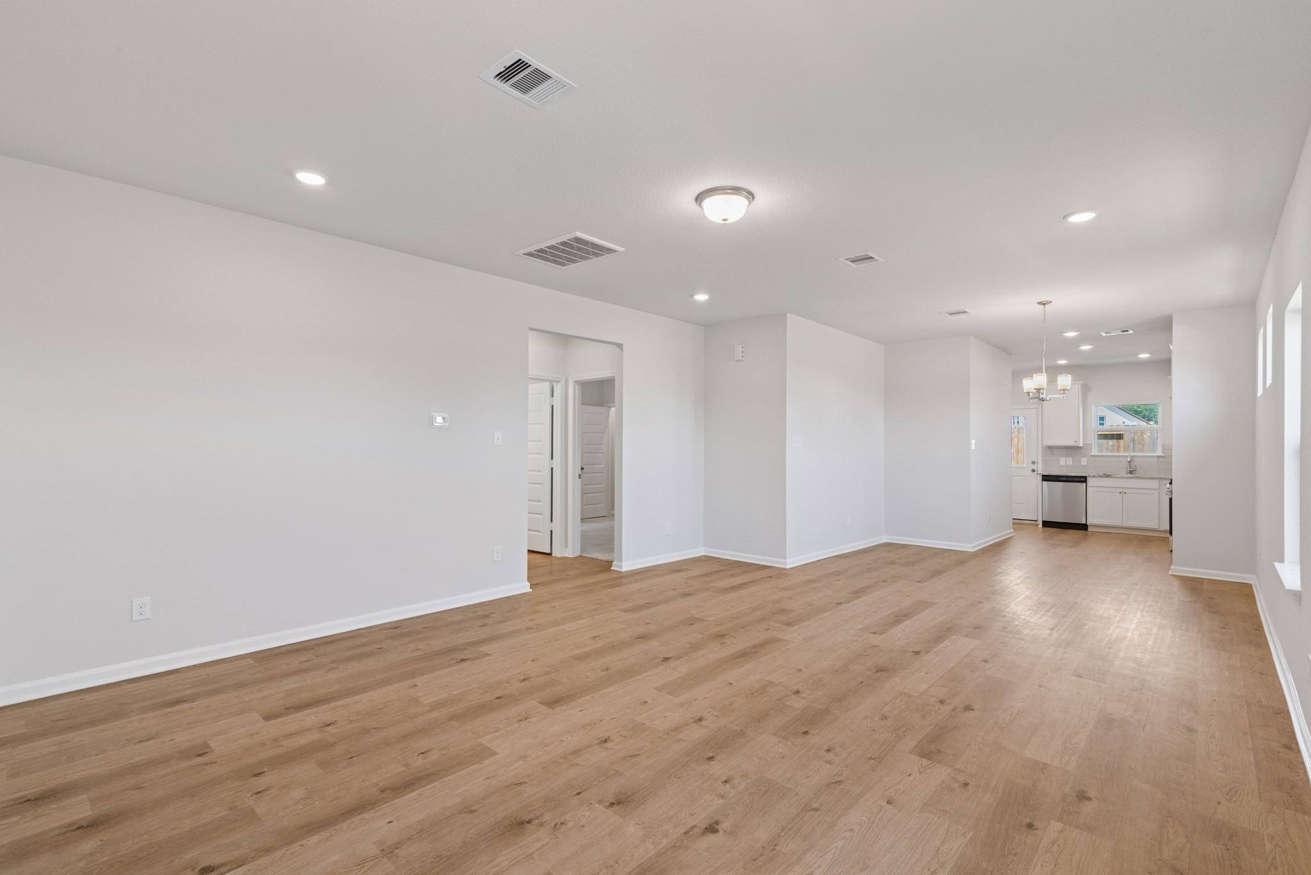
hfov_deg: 96.7
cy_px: 438
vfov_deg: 73.8
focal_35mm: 16
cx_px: 656
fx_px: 583
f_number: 9
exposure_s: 1/5
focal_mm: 16
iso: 100
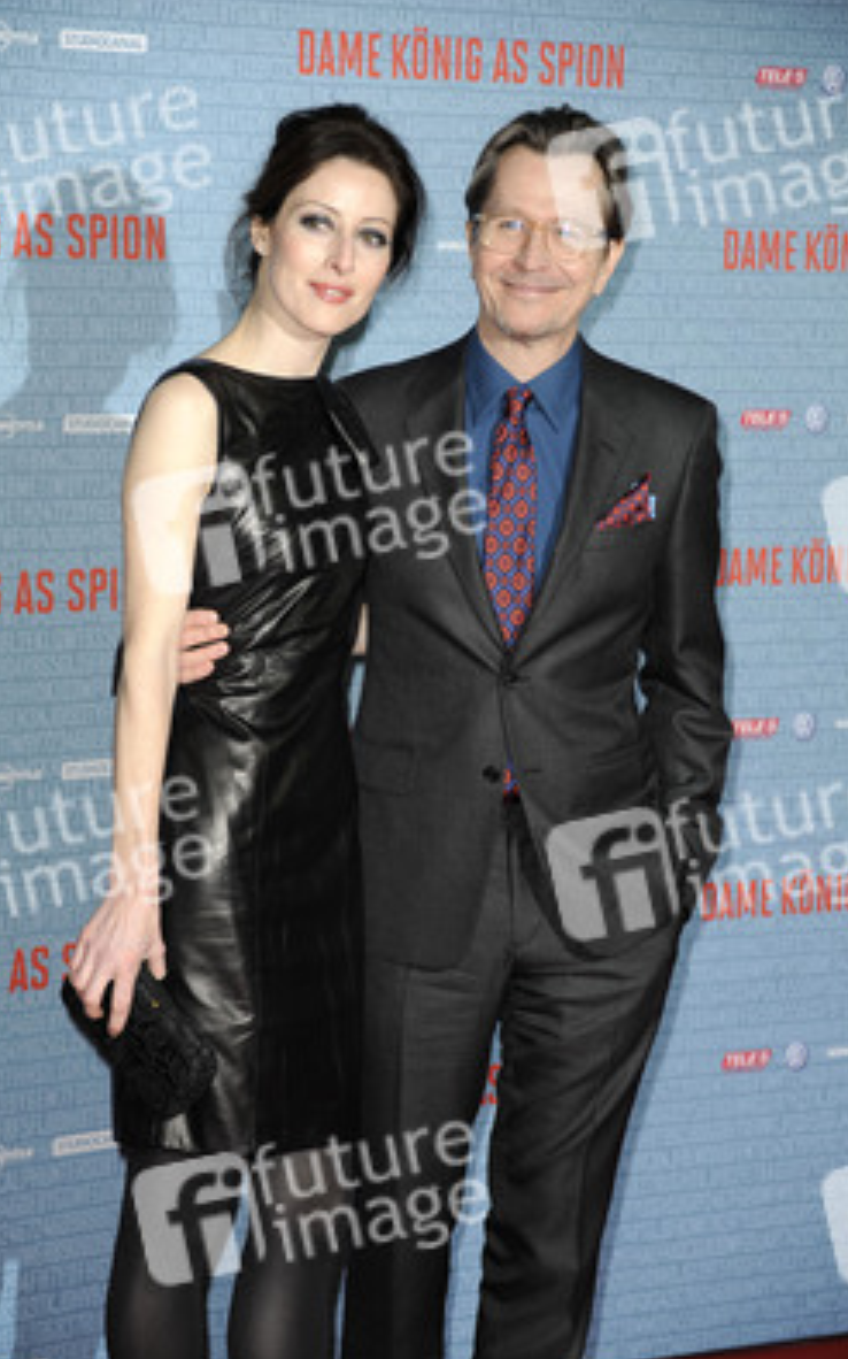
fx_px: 4441
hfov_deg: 10.9
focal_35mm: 120
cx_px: 410
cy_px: 686
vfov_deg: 17.4
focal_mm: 116
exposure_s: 1/125
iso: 800
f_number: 5.6
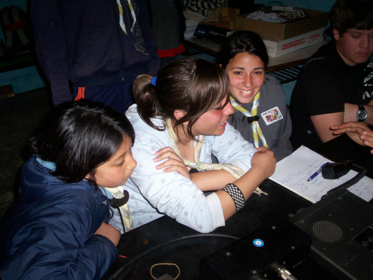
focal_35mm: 36
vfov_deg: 39.7
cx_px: 186
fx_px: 388
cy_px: 140
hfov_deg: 51.4
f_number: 4.5
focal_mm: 5.9
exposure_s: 1/64
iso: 140
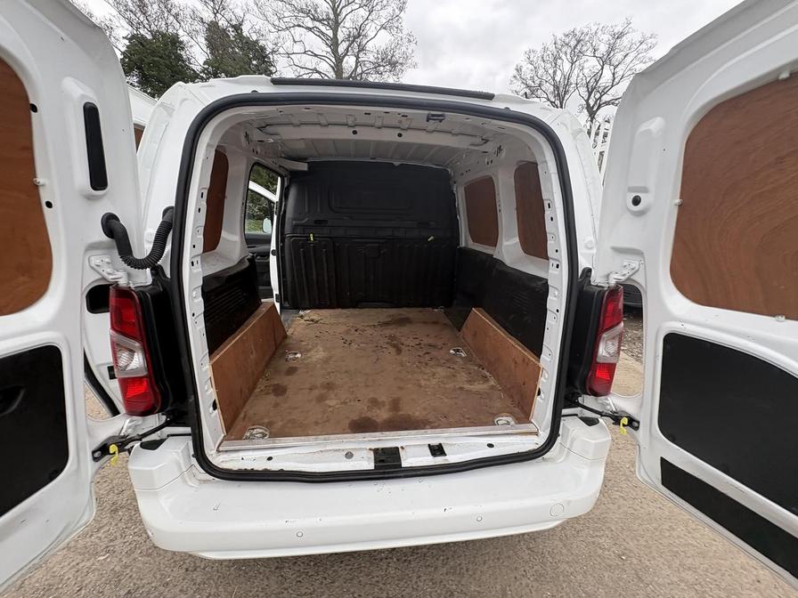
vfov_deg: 85.7
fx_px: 323
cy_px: 299
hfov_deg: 102.1
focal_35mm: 14
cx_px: 399
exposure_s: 1/157
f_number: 2.2
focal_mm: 2.22
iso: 64
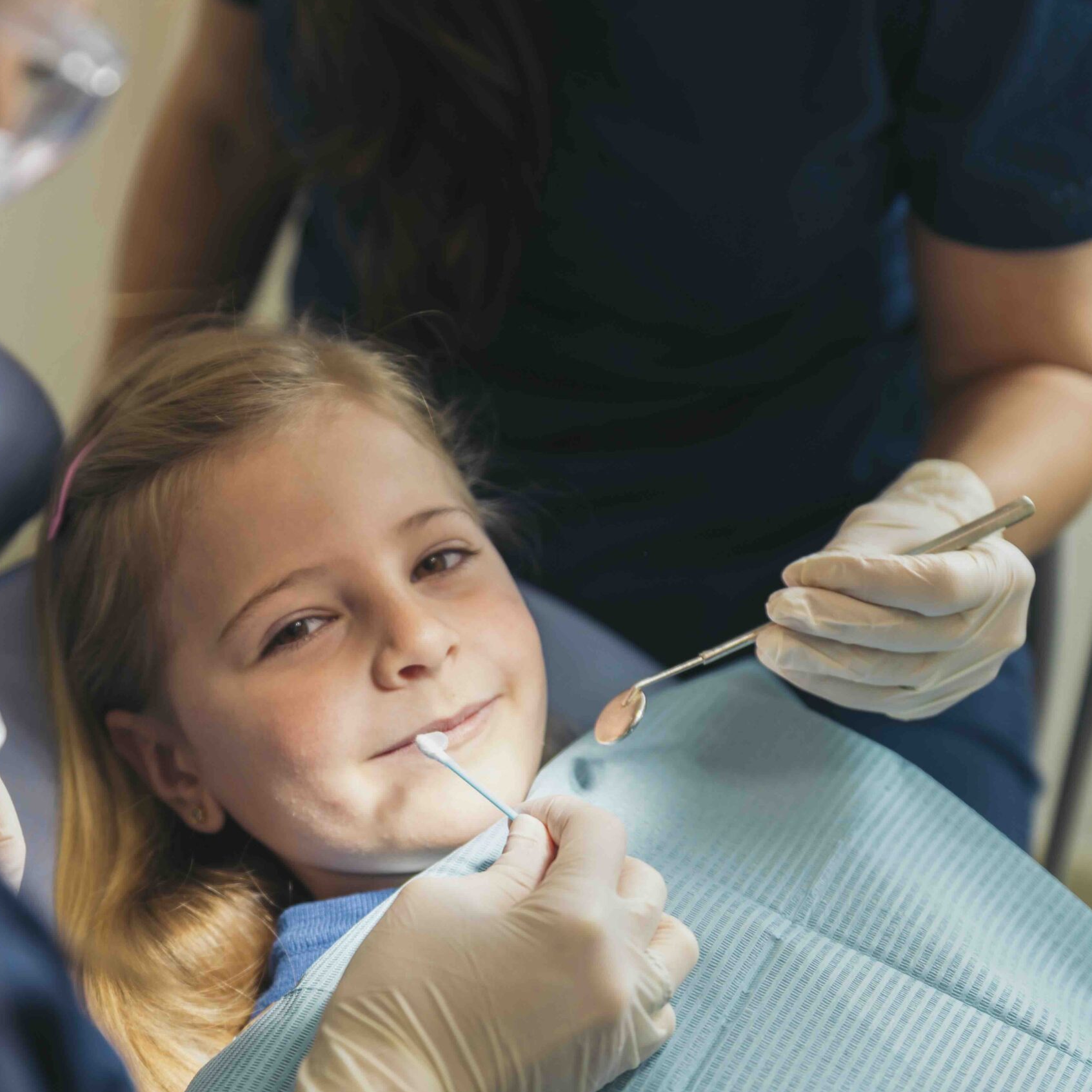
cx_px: 315
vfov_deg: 19.3
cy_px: 549
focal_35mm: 90
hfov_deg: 19.2
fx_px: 3212
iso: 100
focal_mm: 70
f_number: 2.8
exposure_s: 1/160
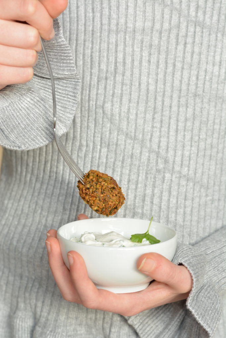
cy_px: 169
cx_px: 113
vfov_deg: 13.0
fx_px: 1483
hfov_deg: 8.7
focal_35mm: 158
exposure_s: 1/10
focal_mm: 105
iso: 200
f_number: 7.1
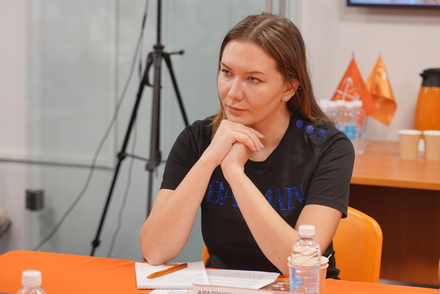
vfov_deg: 12.2
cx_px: 220
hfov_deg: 18.3
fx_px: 1369
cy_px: 147
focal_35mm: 112
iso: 1250
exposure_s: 1/160
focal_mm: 75
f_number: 3.5
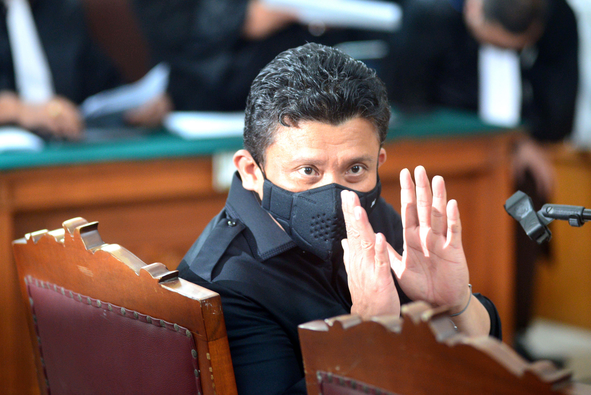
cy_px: 198
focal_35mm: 135
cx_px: 296
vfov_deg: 10.2
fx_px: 2217
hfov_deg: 15.2
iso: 2500
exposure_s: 1/160
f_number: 3.2
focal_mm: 135
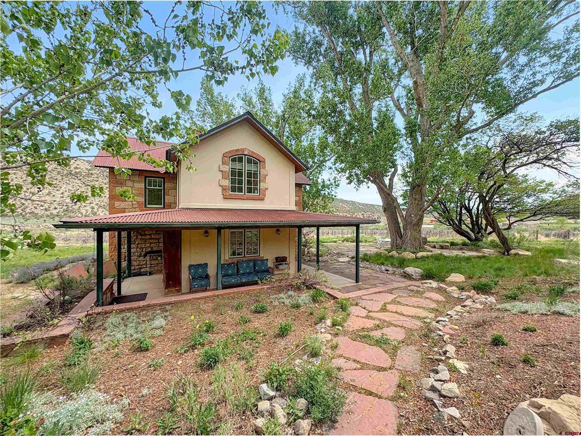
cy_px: 218
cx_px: 290
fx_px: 235
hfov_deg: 102.0
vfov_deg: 85.7
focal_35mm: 14
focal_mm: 2.22
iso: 64
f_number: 2.2
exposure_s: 1/734
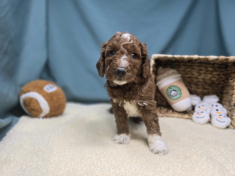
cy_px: 88
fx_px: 156
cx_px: 118
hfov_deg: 73.9
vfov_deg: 58.9
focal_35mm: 23
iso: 64
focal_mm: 6.3
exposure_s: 1/120
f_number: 1.7
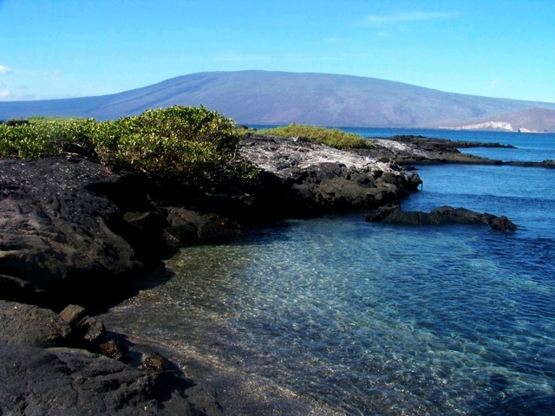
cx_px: 278
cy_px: 208
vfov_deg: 38.7
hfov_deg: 50.1
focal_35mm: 37
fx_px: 593
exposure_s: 1/1250
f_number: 5.6
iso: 400
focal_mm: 6.8
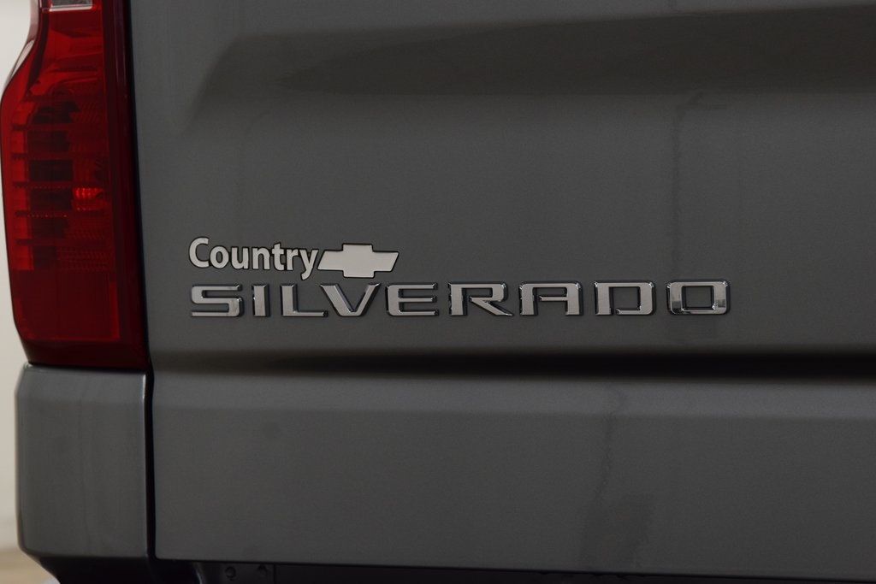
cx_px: 438
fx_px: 2555
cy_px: 292
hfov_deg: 19.5
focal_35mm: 105
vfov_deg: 13.0
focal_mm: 70
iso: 800
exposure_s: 1/30
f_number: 7.1
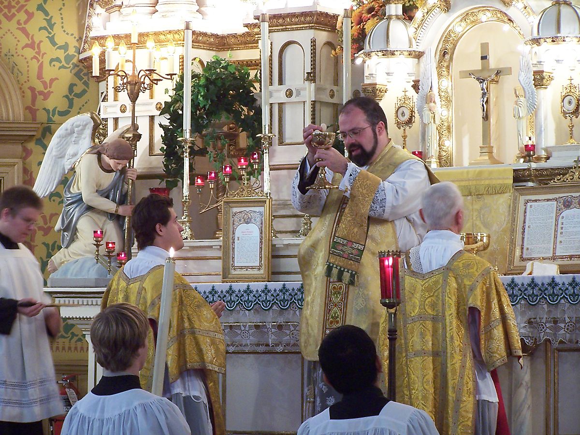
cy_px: 218
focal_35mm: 169
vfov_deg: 8.8
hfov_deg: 11.7
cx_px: 290
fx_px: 2832
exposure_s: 1/10
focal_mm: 28
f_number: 3.2
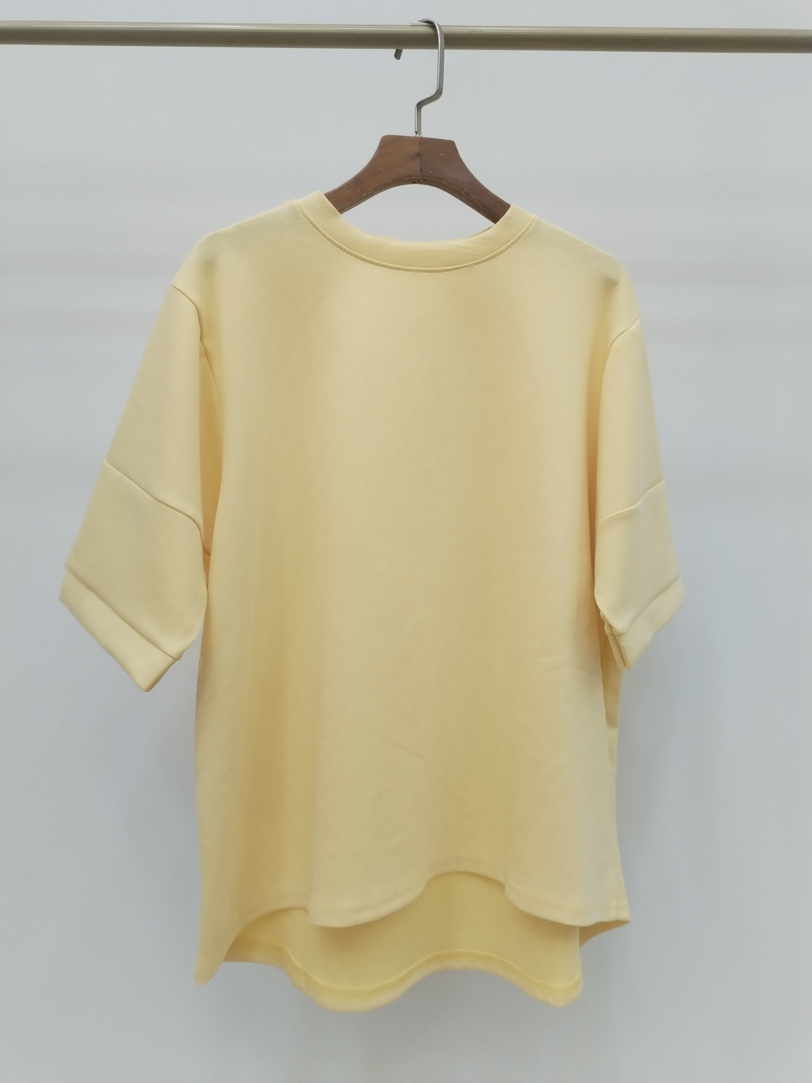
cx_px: 406
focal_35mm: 29
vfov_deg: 61.7
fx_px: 907
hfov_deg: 48.2
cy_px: 542
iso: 231
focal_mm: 4.75
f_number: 1.8
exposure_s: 1/120
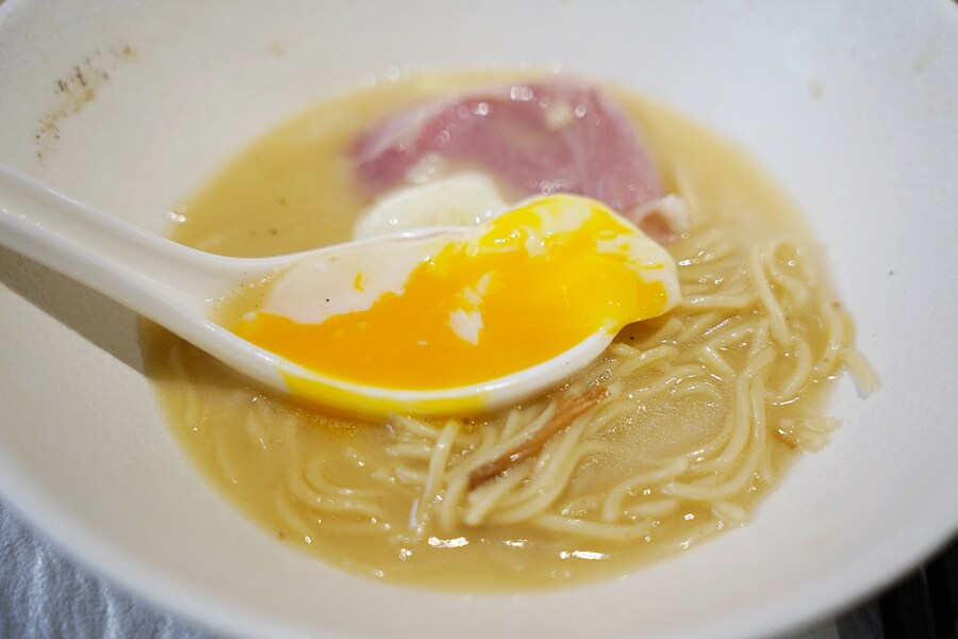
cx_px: 479
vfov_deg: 26.7
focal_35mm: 51
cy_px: 320
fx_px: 1346
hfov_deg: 39.2
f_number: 3.5
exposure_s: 1/60
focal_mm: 50.6
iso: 320
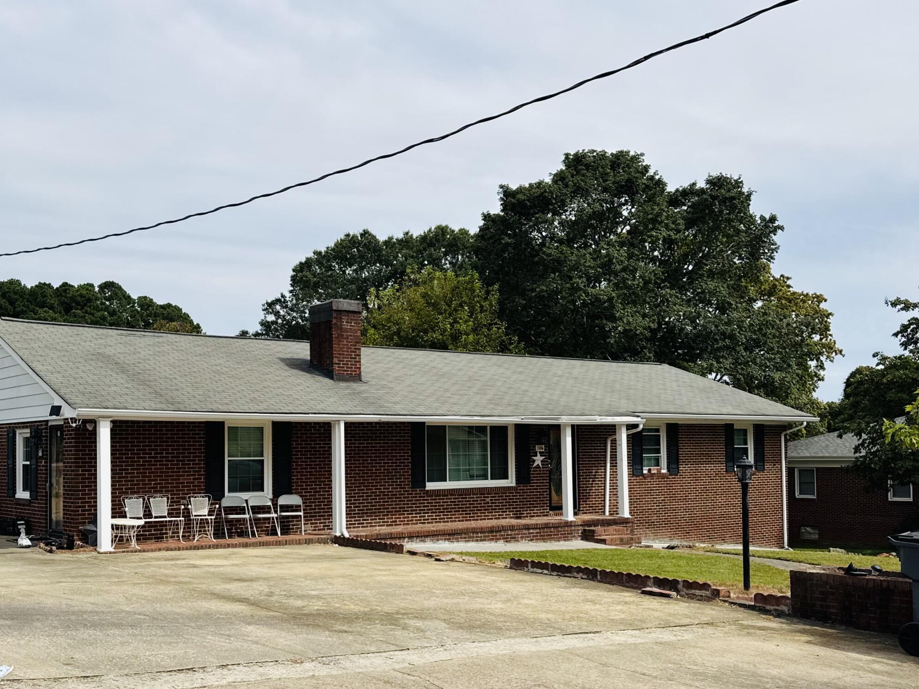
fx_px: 956
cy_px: 423
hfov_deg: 50.9
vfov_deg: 39.4
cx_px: 356
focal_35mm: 36
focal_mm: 6.76
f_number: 1.78
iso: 80
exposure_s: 1/7937
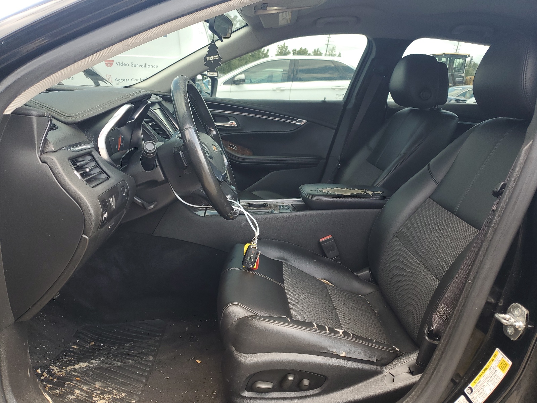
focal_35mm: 26
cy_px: 202
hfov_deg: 67.3
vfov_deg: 53.1
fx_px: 403
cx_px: 268
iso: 50
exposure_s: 1/196
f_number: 1.5
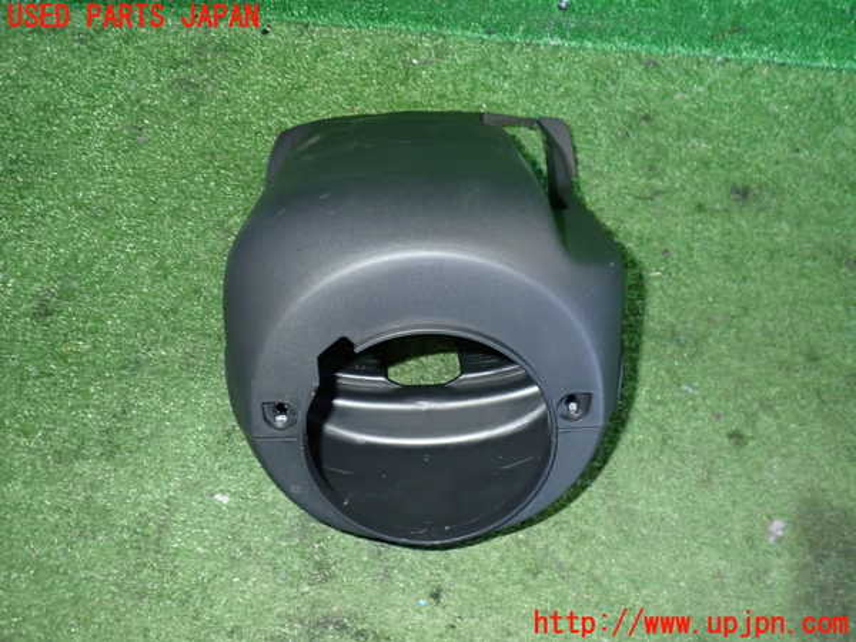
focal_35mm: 30
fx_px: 742
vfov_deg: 46.8
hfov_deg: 60.0
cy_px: 321
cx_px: 428
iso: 640
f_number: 6.3
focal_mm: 5.4
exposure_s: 1/30
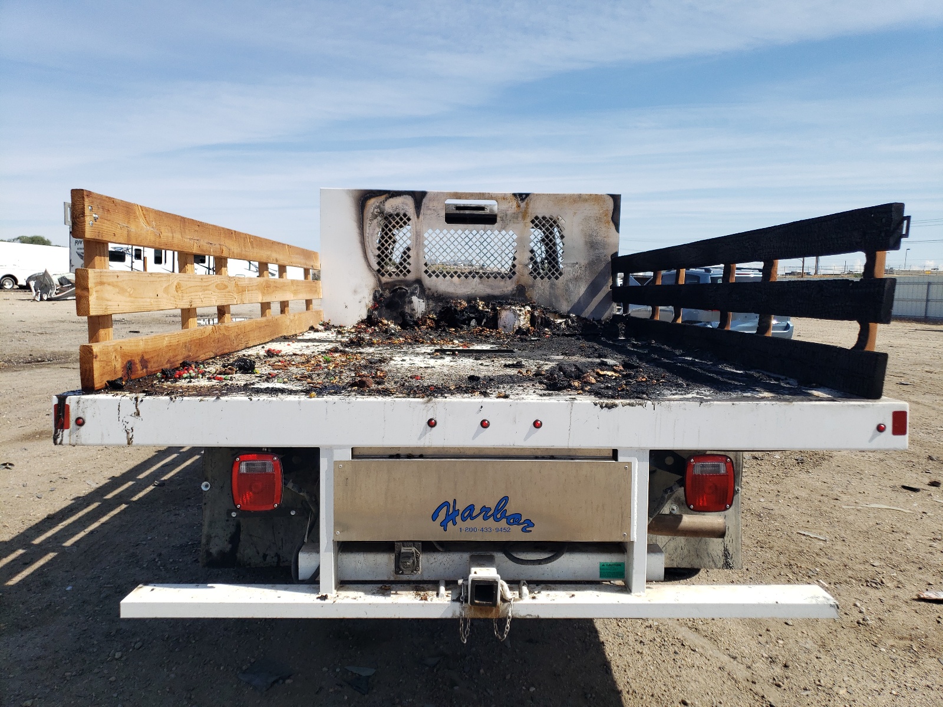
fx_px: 708
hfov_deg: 67.3
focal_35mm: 26
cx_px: 472
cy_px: 354
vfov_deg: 53.1
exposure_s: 1/3333
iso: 50
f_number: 1.5
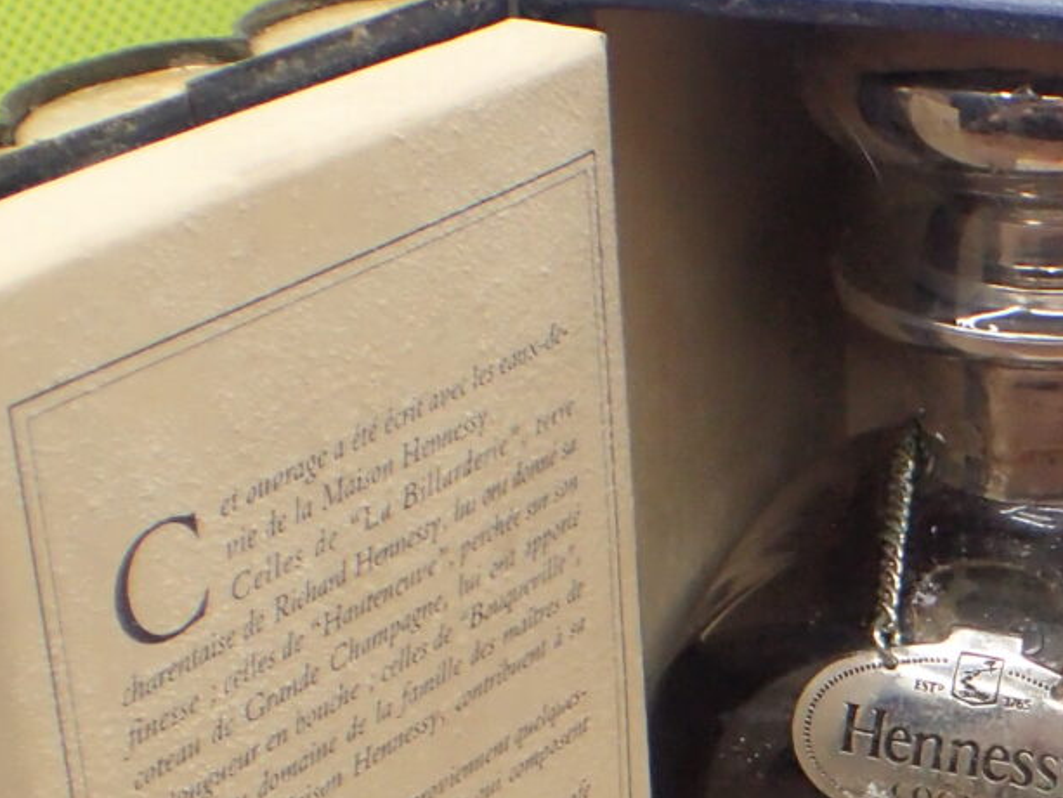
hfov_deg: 19.5
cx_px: 1314
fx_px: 2887
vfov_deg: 15.4
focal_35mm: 94
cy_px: 801
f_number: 2.3
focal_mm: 5.5
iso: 320
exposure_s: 1/125
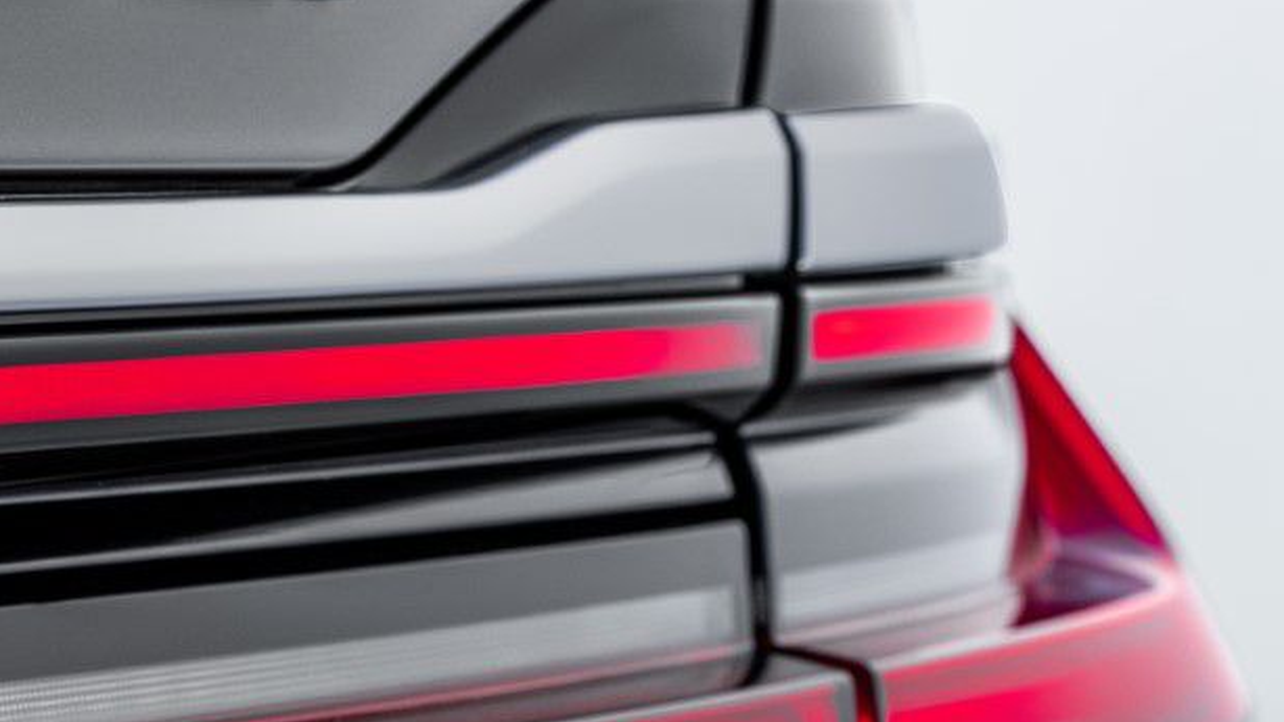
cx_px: 1
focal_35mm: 152
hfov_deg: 13.9
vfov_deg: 8.0
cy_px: 452
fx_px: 5174
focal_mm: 55
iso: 200
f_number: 11
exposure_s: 1/90
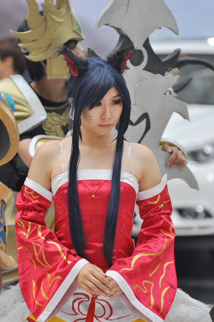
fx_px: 1743
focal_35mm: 195
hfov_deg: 7.0
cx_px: 107
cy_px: 161
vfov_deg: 10.6
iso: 500
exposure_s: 1/125
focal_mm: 130
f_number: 3.2
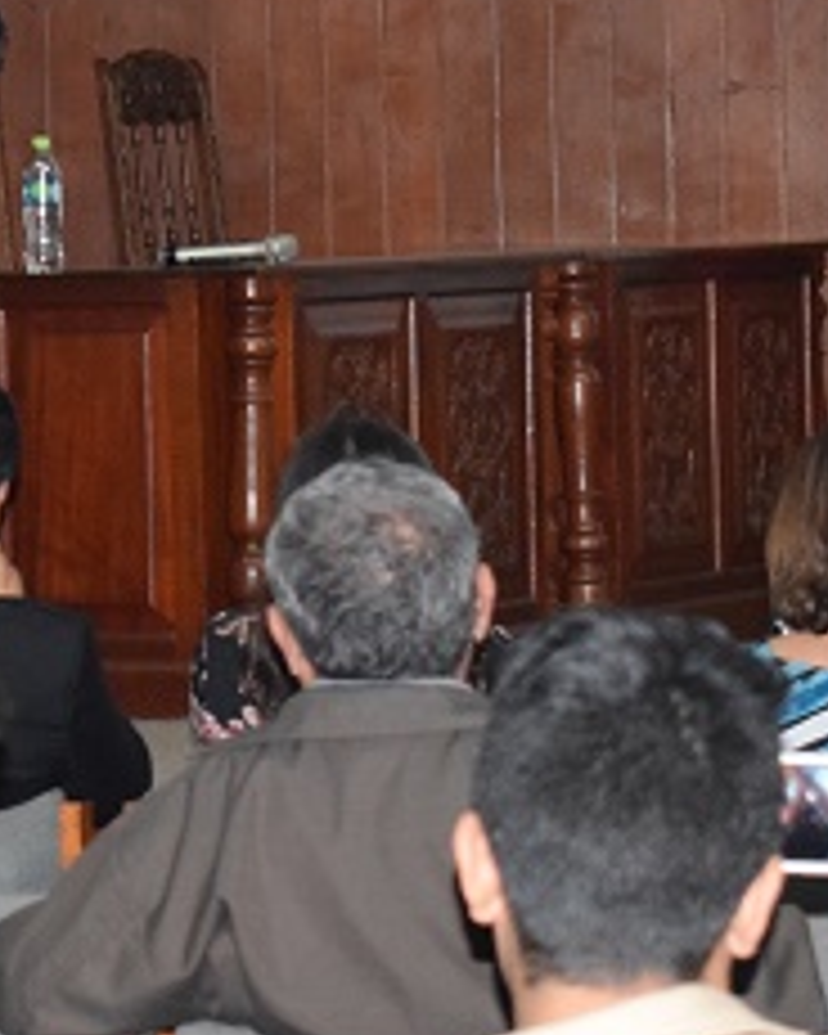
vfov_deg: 9.1
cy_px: 302
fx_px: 6503
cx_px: 171
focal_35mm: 212
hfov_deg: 7.3
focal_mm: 55
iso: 3200
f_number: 5.6
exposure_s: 1/60
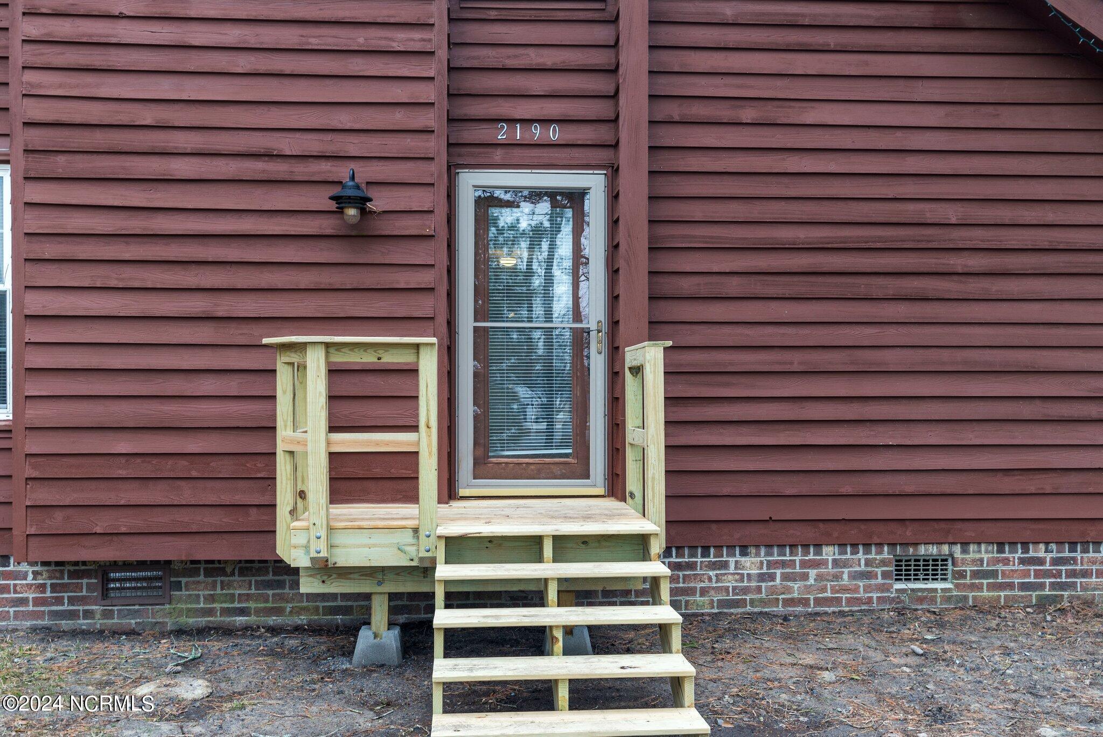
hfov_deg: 55.8
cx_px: 552
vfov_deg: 38.9
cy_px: 368
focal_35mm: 34
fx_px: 1042
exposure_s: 1/60
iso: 400
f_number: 6.3
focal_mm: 34
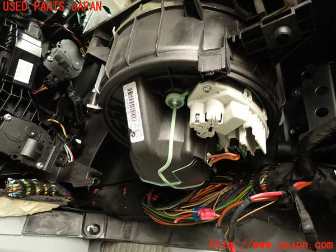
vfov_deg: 54.9
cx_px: 168
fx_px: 243
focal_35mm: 25
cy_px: 126
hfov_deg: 69.4
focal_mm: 4.5
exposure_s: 1/30
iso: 200
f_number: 2
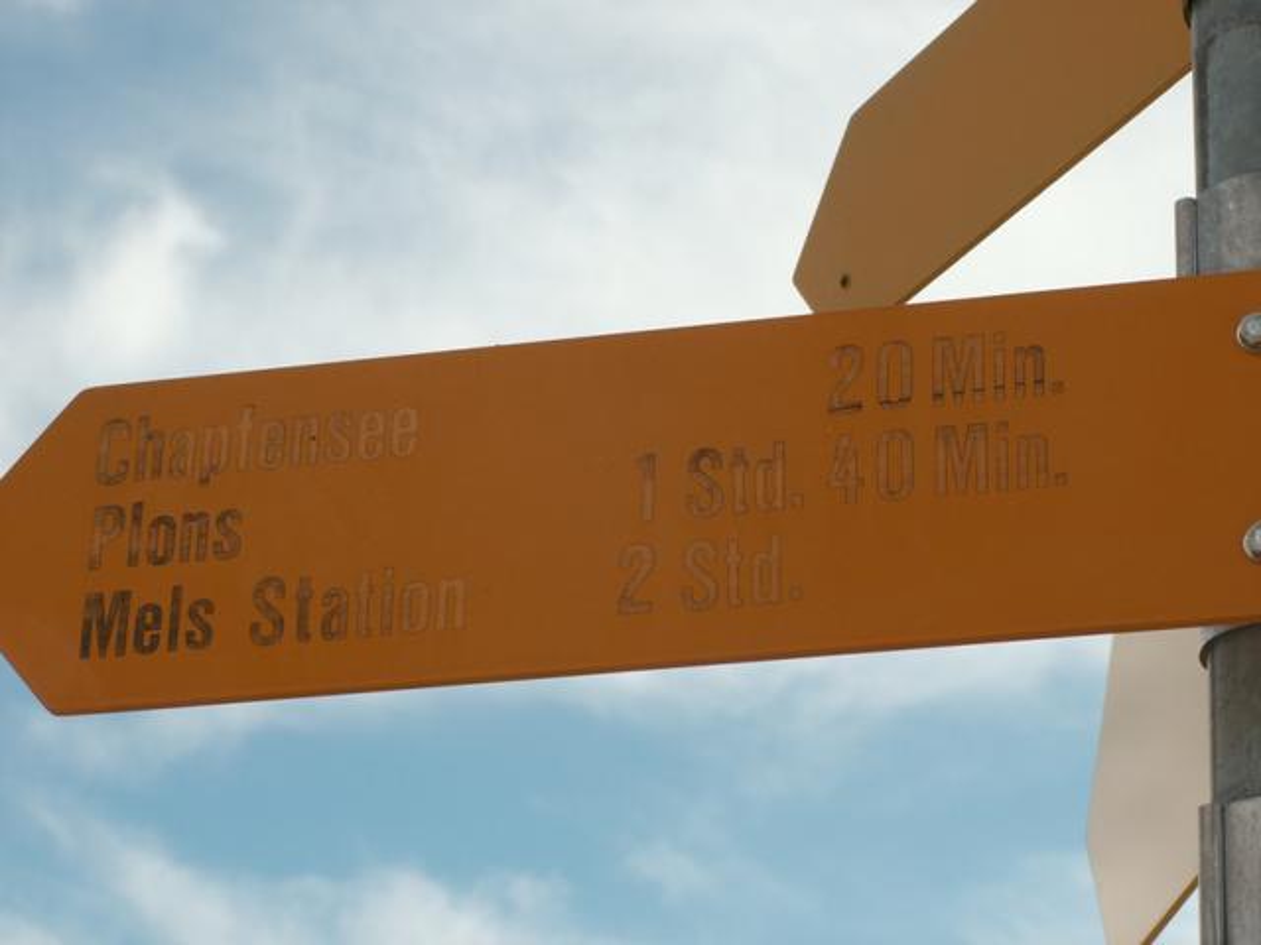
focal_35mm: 109
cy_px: 472
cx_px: 630
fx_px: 3971
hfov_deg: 18.0
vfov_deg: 13.6
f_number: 4.5
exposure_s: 1/400
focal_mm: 17.82
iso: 50
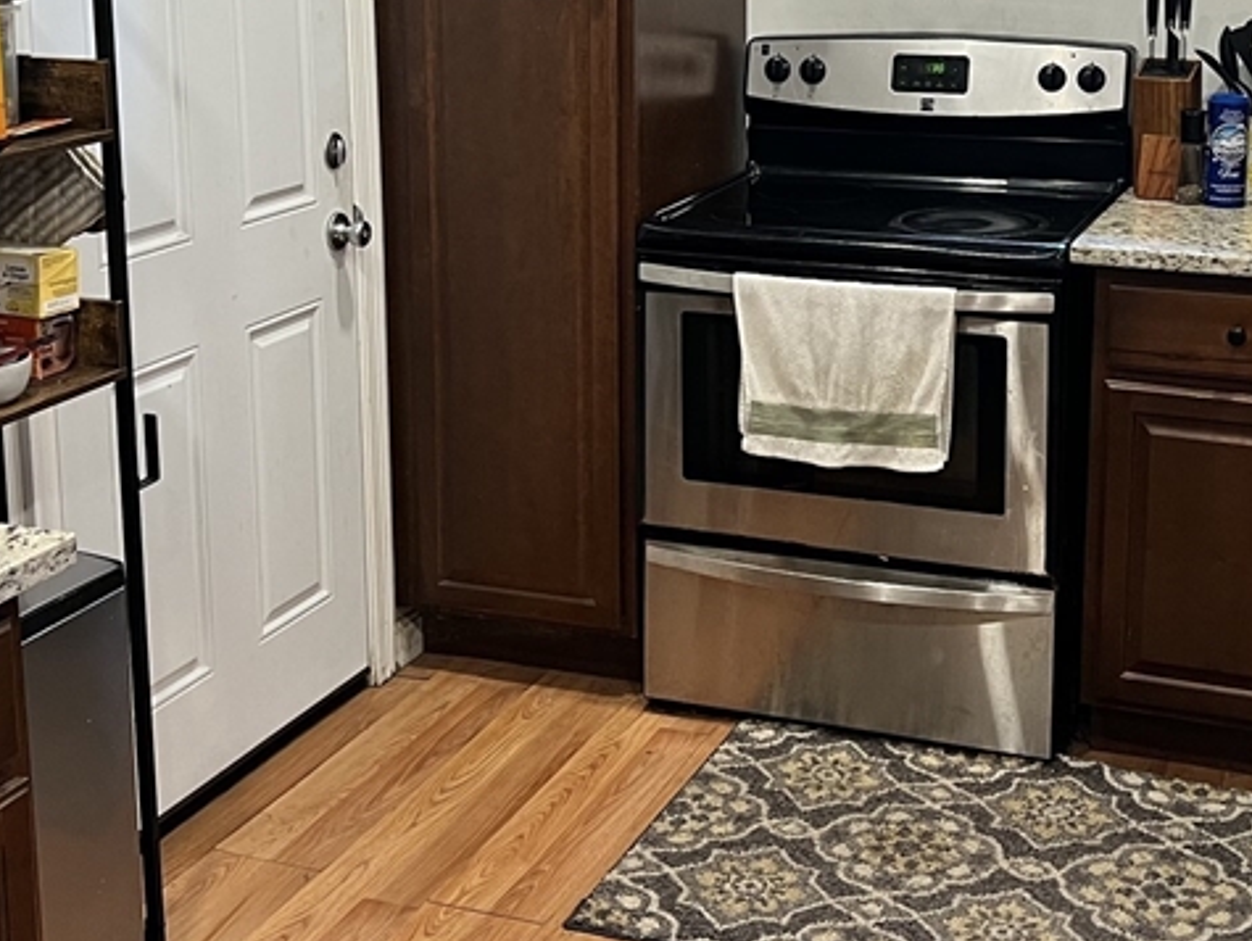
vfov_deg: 25.7
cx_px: 783
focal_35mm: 56
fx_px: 2027
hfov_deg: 34.1
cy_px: 198
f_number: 1.5
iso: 125
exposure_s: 1/60
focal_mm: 5.7
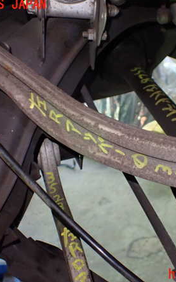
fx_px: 330
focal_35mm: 43
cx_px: 121
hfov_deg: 29.6
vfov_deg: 46.2
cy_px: 140
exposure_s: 1/40
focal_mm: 5.4
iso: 800
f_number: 2.3
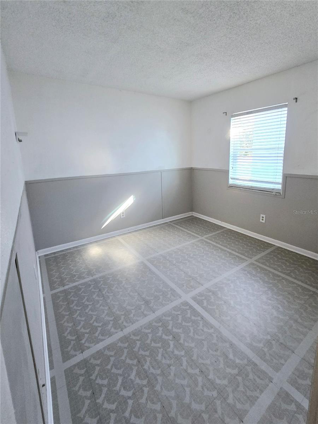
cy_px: 212
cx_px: 159
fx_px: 159
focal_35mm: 13
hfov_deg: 89.9
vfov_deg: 106.2
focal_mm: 2.2
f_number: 2.2
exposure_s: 1/60.2
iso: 200
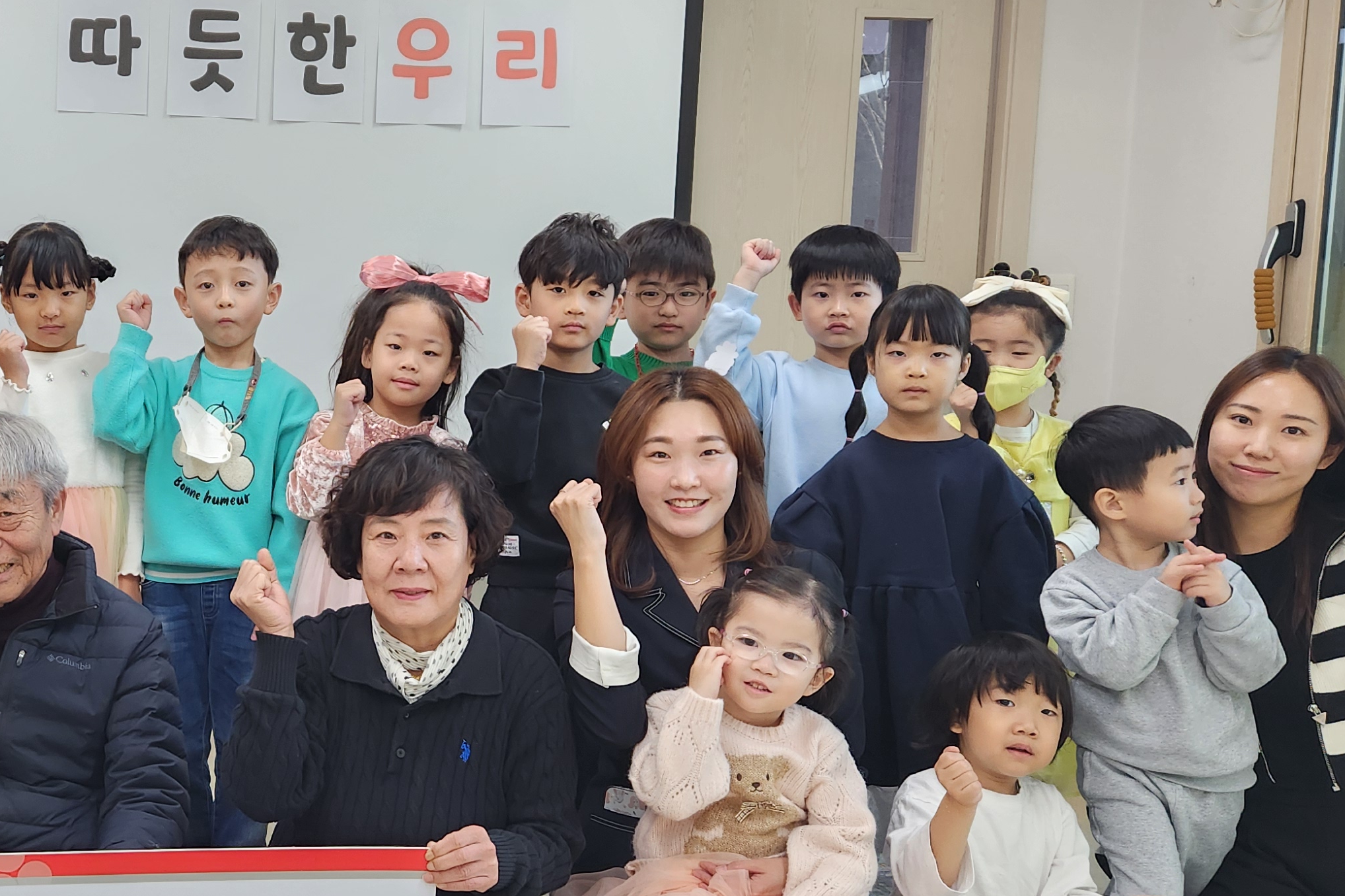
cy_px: 479
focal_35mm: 47
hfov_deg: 39.9
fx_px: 1756
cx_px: 236
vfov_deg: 28.6
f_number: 1.8
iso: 100
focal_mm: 5.4
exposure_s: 1/120
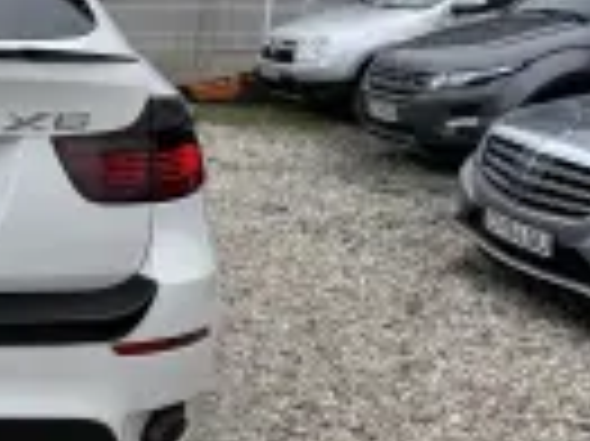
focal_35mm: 66
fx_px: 1124
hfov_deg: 25.0
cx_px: -198
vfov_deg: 22.1
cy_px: 153
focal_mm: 6.76
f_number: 1.78
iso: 80
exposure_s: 1/780
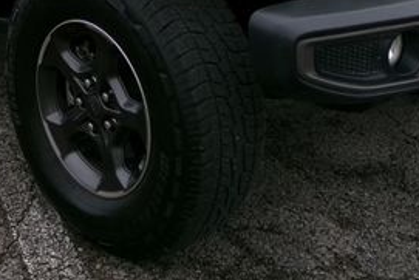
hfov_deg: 33.5
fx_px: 687
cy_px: -40
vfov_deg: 21.6
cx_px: 130
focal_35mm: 59
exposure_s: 1/58
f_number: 3.7
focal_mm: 4.3
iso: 100
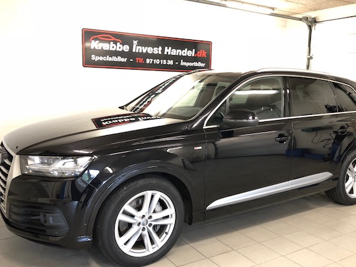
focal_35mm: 33
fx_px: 339
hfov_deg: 55.3
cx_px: 190
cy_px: 141
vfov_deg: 42.9
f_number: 1.8
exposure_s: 1/17
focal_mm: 3.99
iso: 100
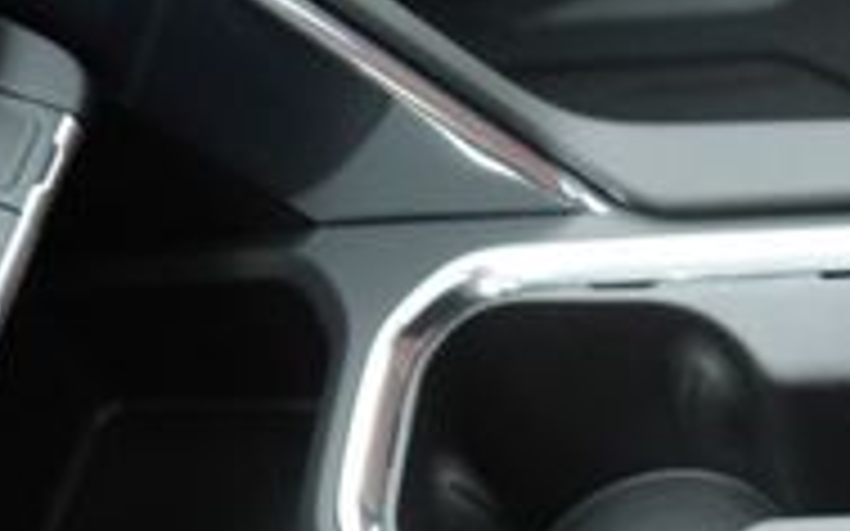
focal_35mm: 83
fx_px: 1922
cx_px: 917
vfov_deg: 14.5
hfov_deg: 23.5
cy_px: 819
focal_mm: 16
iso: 800
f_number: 3.5
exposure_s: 1/60
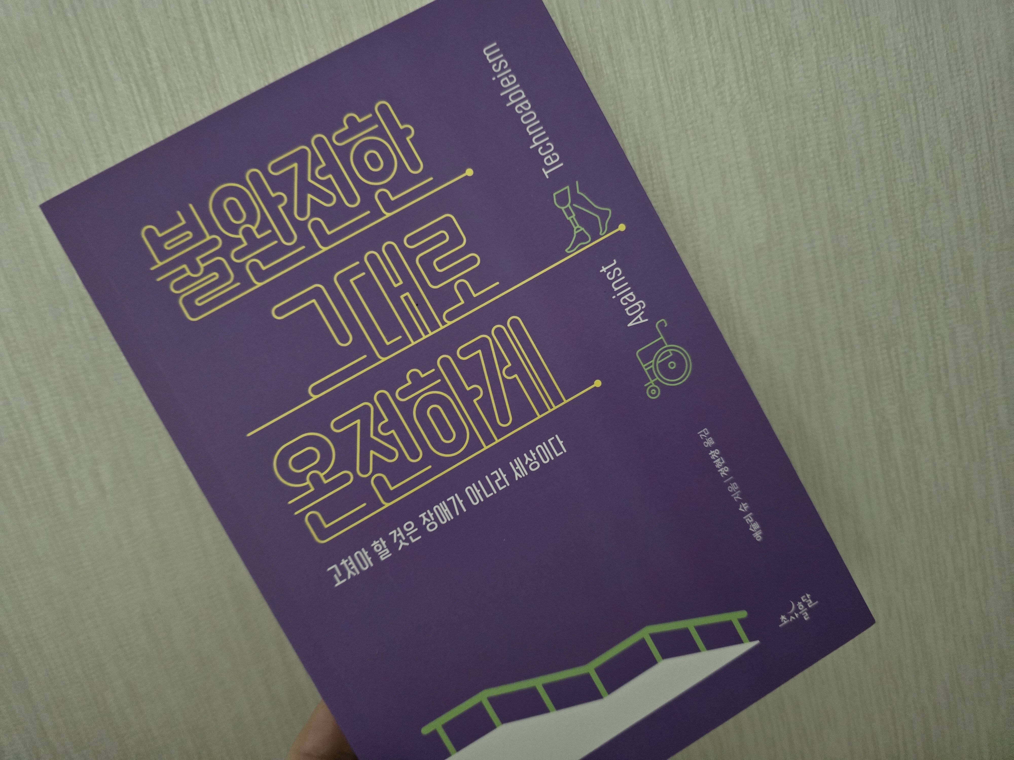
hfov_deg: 73.9
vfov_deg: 58.9
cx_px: 507
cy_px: 380
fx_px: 674
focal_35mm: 23
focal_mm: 6.3
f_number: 1.7
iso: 1600
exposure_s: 1/30
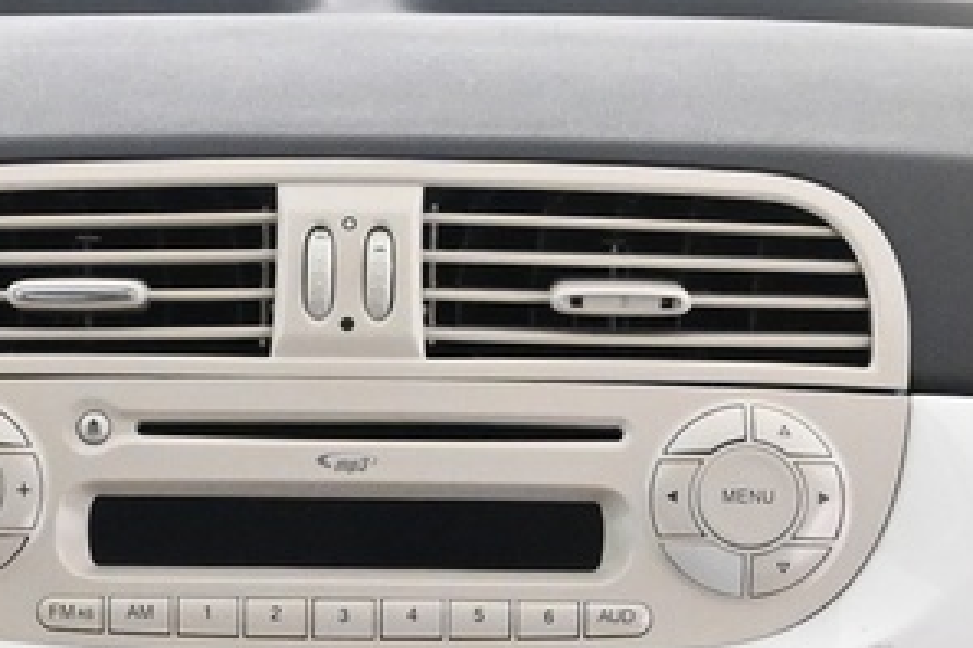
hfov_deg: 15.6
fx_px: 3540
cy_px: 1083
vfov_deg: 10.0
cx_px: 318
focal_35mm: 131
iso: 2500
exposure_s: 1/50
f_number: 3.5
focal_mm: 16
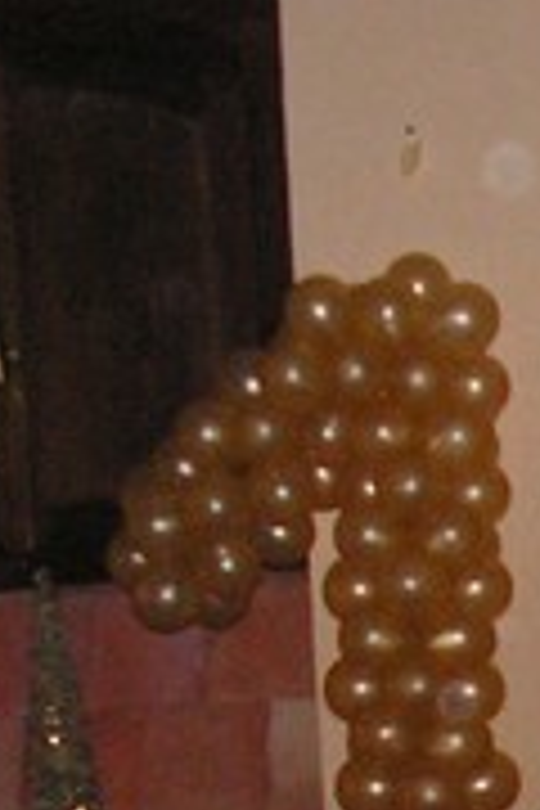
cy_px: 914
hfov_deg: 8.1
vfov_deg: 12.2
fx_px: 3735
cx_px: 868
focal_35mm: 166
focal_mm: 6
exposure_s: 1/40
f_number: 3.2
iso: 200
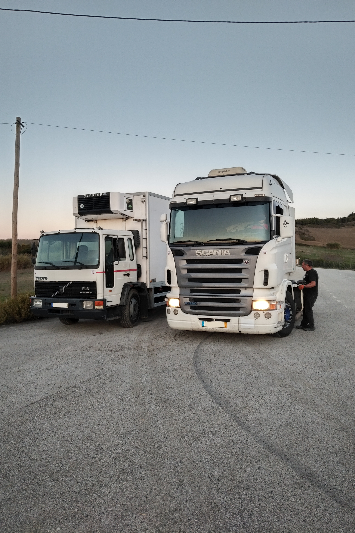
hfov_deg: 49.6
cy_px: 258
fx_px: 385
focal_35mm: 26
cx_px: 179
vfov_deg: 69.4
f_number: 2
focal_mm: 4.52
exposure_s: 1/120
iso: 183
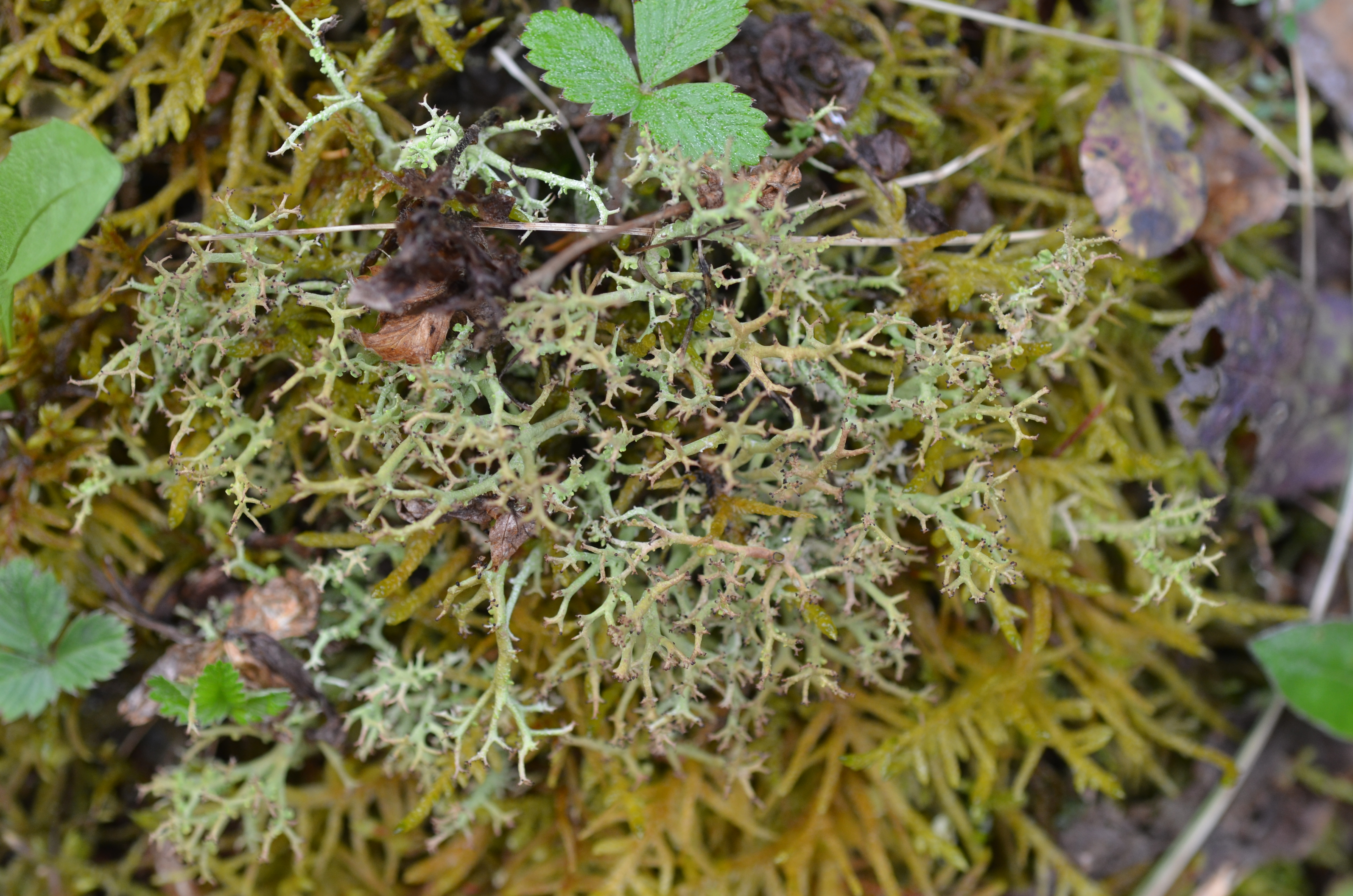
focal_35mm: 90
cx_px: 676
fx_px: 3375
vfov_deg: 15.1
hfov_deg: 22.7
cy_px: 448
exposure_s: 1/400
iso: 400
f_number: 5
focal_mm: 60
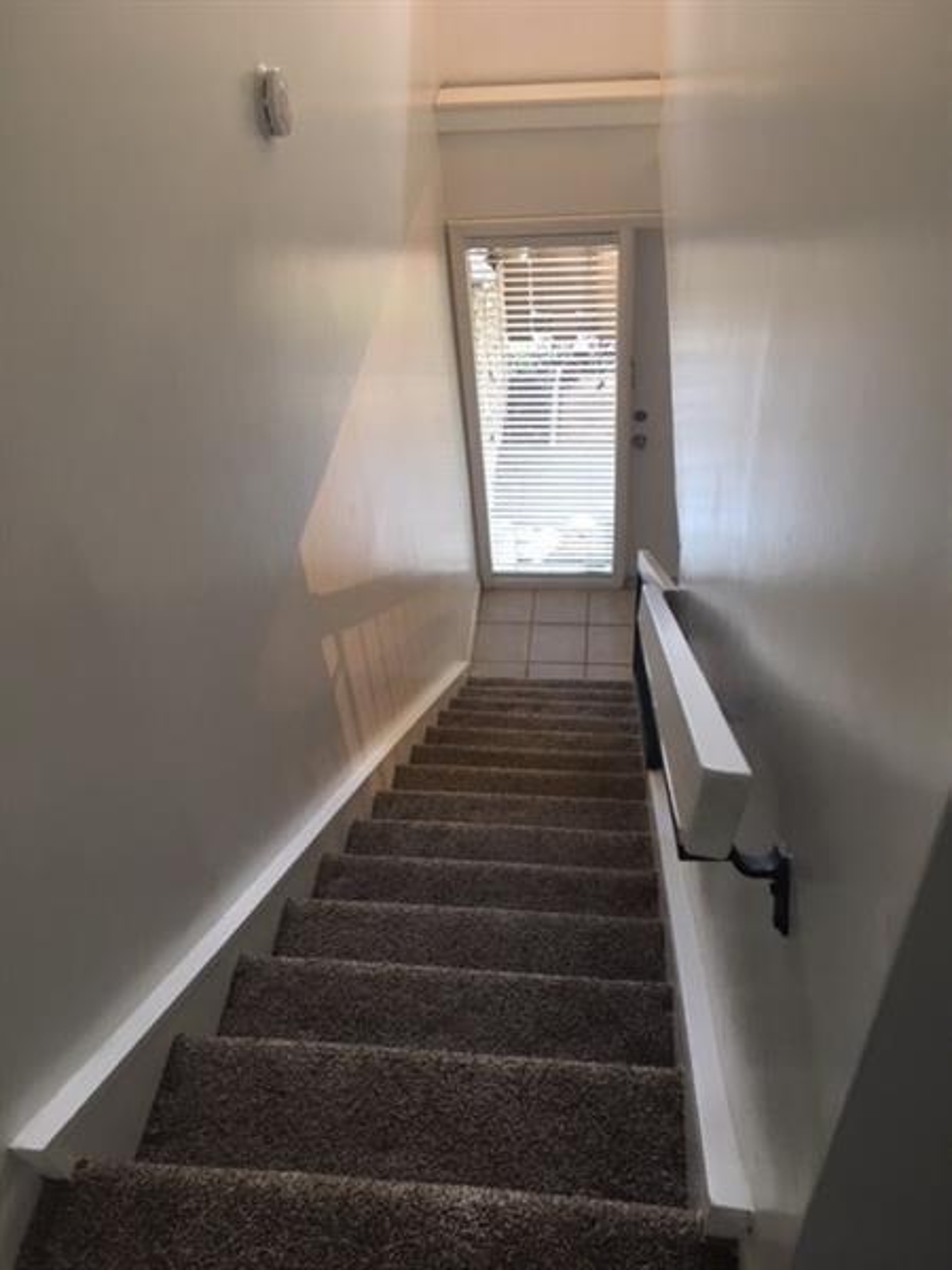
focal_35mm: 29
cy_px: 635
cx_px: 476
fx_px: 1063
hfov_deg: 48.2
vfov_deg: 61.7
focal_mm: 4.15
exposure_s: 1/33
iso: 80
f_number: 2.2
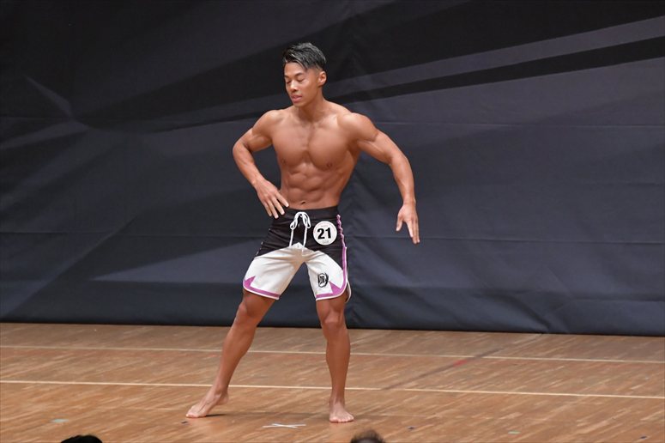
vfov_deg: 4.6
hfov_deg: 6.9
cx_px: 332
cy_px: 222
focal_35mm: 300
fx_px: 5539
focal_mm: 200
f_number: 5.6
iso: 6400
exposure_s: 1/400
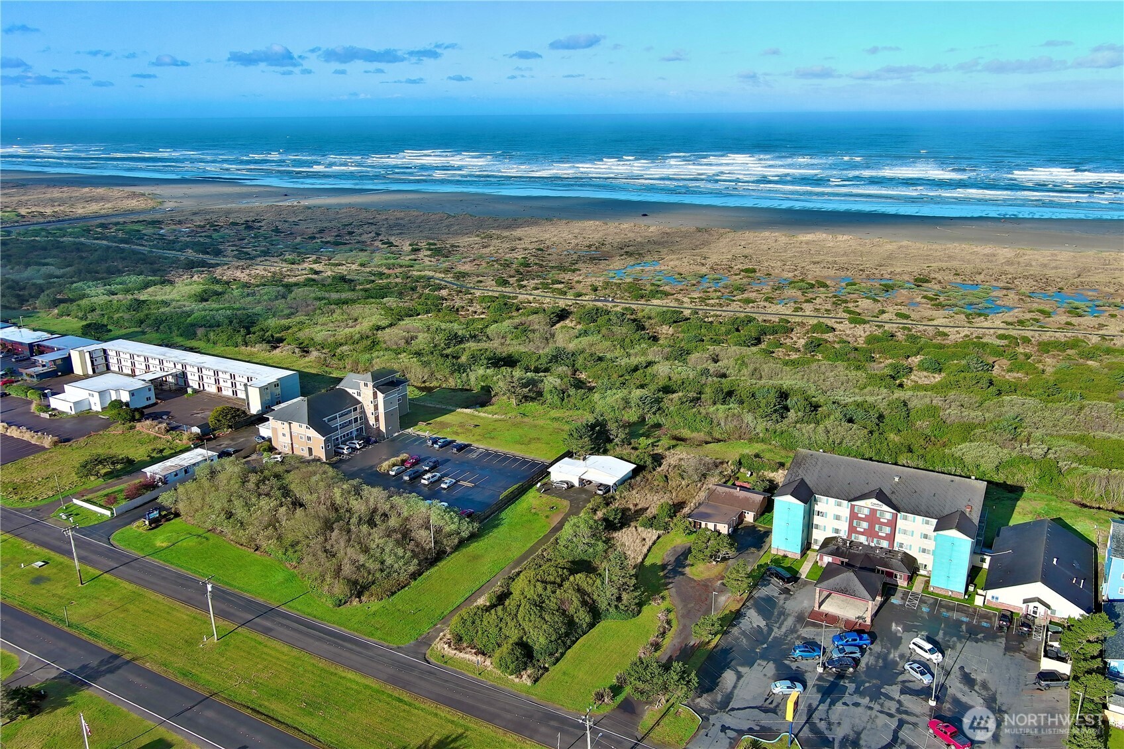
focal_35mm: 29
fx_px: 905
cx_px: 562
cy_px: 374
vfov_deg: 45.0
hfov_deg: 63.7
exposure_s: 1/985
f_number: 2.8
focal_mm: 10.57
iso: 100
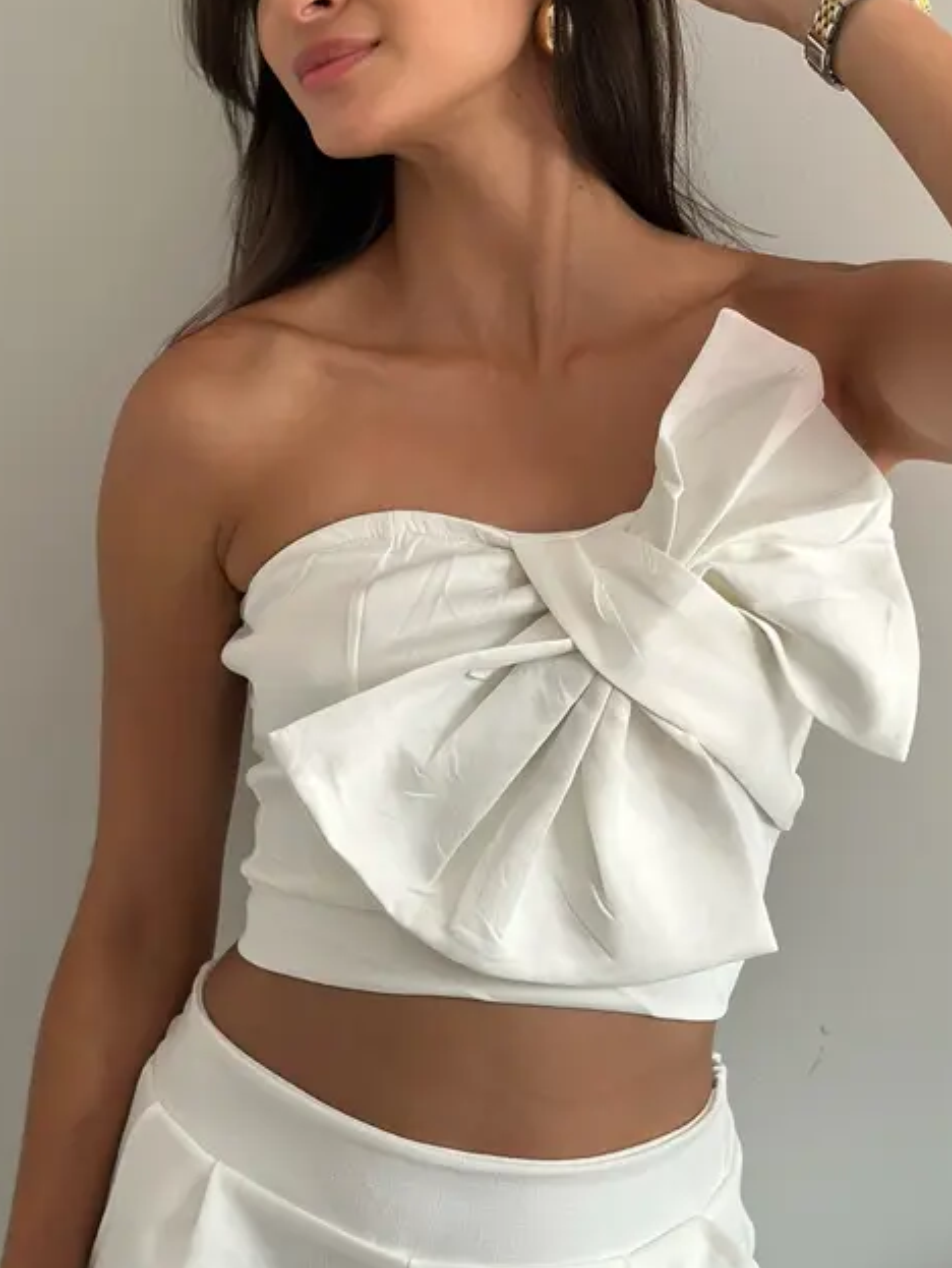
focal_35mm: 77
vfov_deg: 25.2
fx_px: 2821
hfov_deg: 19.2
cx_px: 441
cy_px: 407
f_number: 1.78
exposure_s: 1/128
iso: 80
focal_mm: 6.86
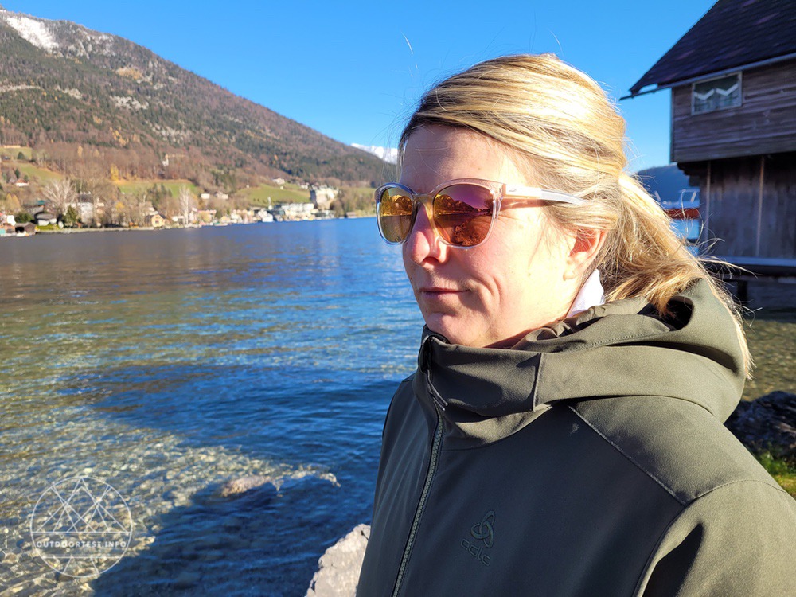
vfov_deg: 53.1
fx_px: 598
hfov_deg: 67.3
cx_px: 398
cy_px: 298
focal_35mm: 26
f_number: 1.8
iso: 40
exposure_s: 1/1041
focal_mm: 5.4
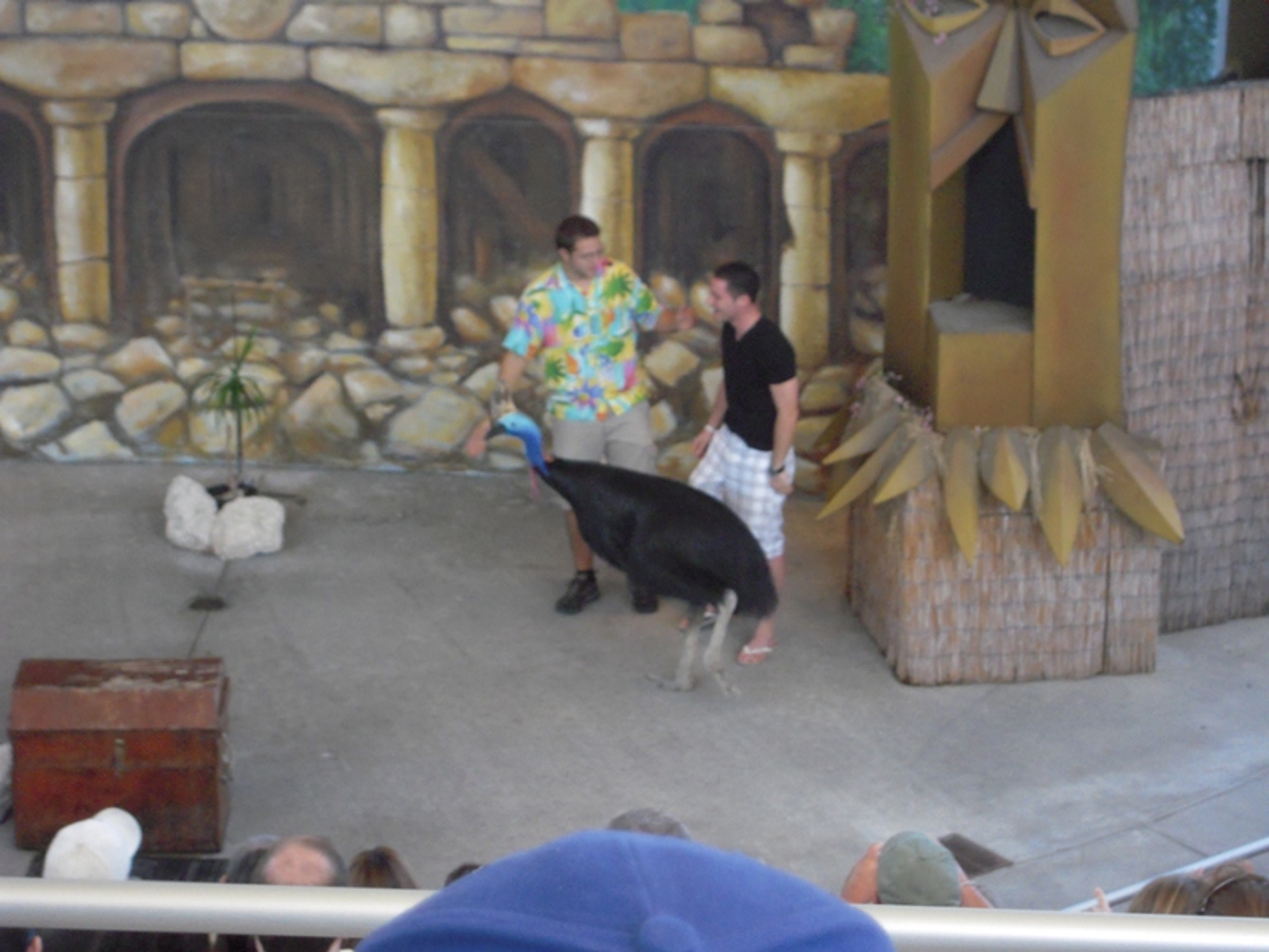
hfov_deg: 17.6
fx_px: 4106
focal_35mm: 112
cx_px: 634
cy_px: 476
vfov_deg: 13.2
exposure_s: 1/125
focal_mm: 20
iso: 800
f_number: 5.8
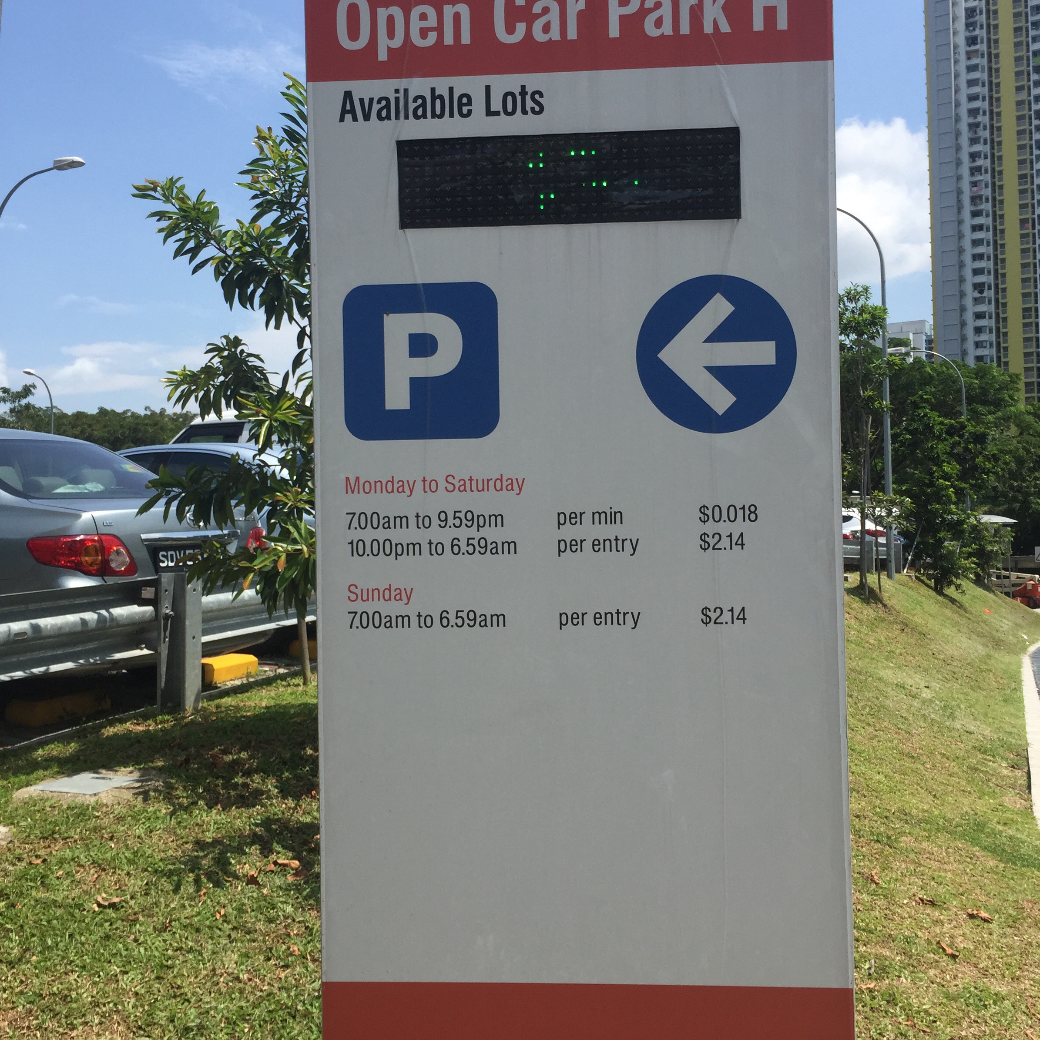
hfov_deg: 47.2
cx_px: 526
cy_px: 493
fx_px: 1190
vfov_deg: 47.2
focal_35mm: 35
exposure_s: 1/2326
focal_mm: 4.15
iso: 32
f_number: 2.2
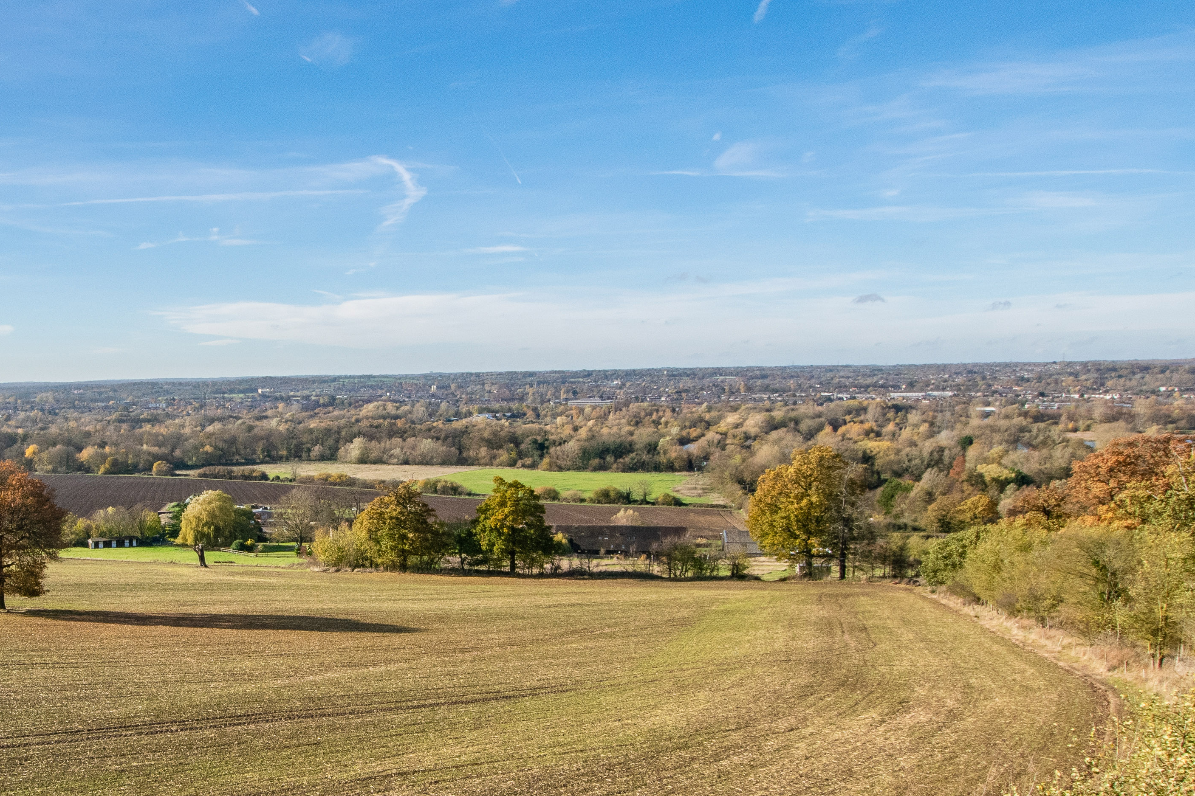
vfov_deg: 40.7
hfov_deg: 55.0
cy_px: 513
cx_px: 256
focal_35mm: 32
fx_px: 1062
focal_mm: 10
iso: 400
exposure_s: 1/400
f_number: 11
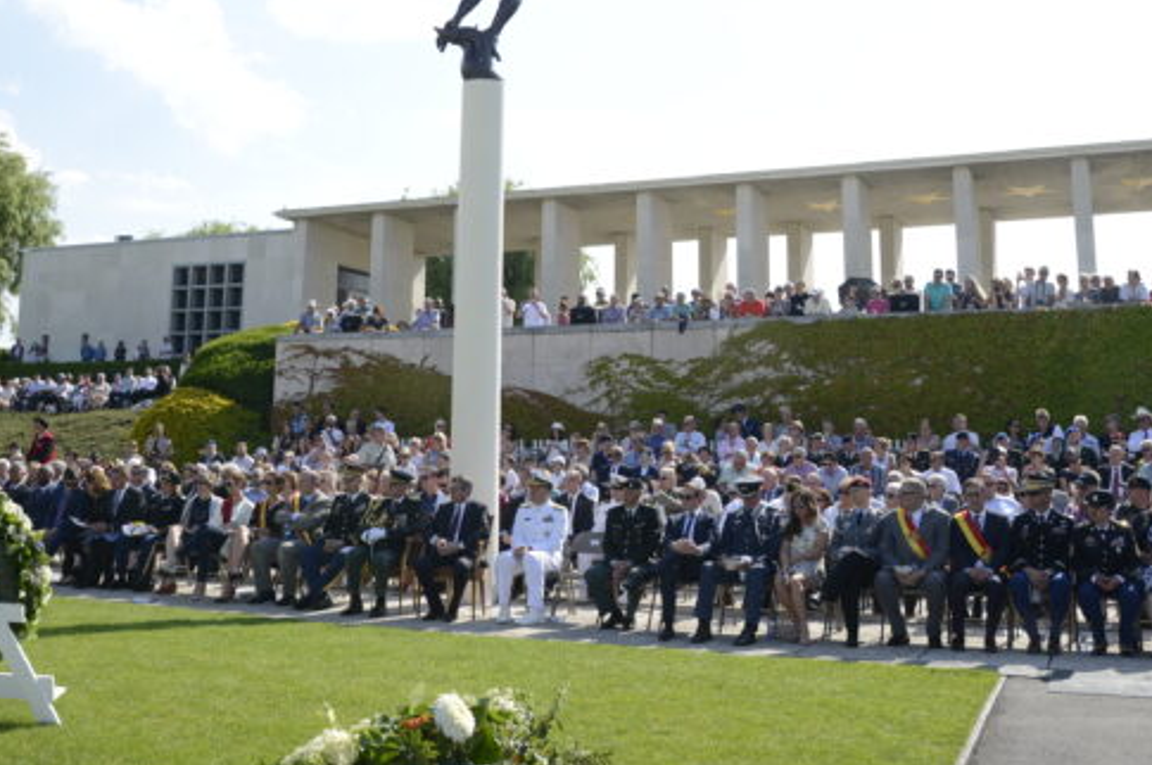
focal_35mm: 38
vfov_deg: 34.4
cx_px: 589
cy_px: 221
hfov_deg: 50.7
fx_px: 1214
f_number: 10
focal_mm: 24
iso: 640
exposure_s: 1/640
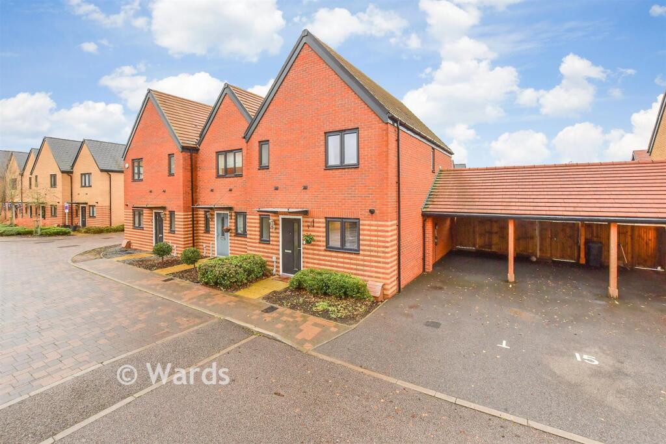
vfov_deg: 77.3
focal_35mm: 15
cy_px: 222
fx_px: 278
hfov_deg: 100.4
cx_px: 333
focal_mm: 10
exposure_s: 1/80
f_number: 8
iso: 400
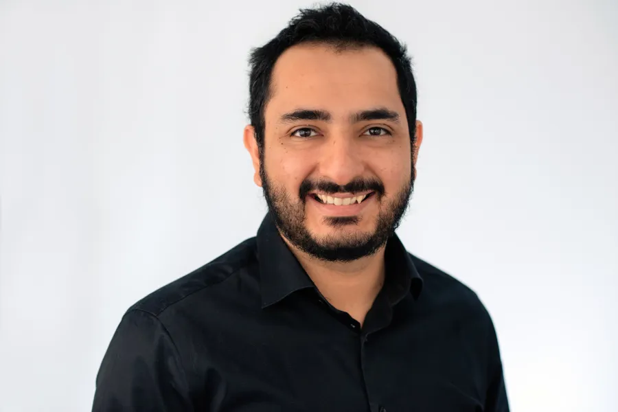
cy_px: 206
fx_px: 1459
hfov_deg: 23.9
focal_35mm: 85
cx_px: 309
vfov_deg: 16.1
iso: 1000
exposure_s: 1/160
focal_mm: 85
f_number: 3.2
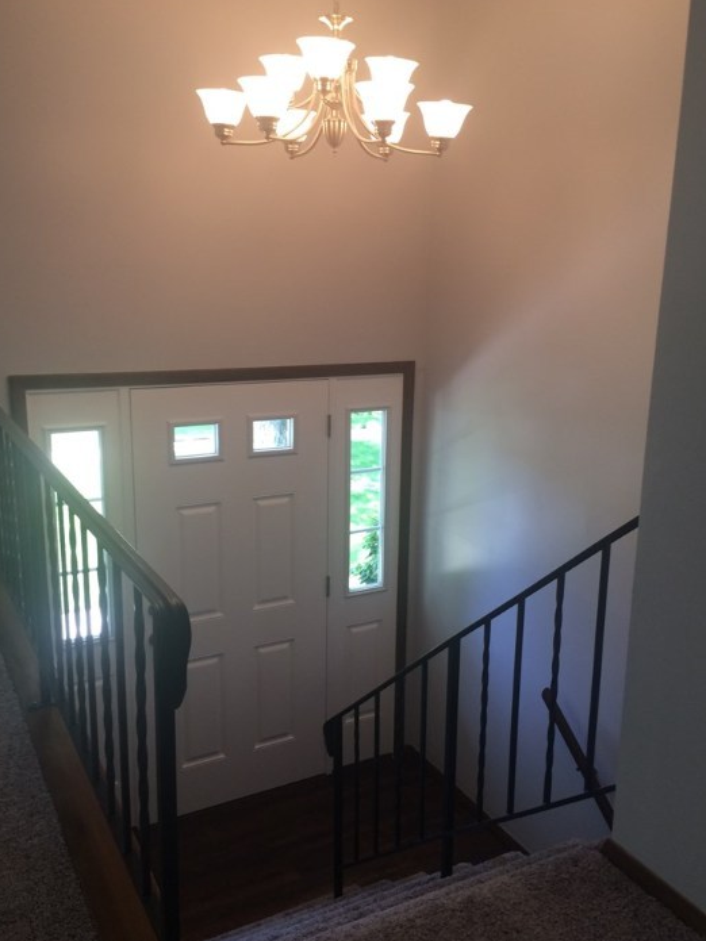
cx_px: 361
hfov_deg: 44.2
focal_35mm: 32
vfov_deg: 56.8
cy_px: 464
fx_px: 870
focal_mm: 4.15
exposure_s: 1/30
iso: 40
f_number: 2.2
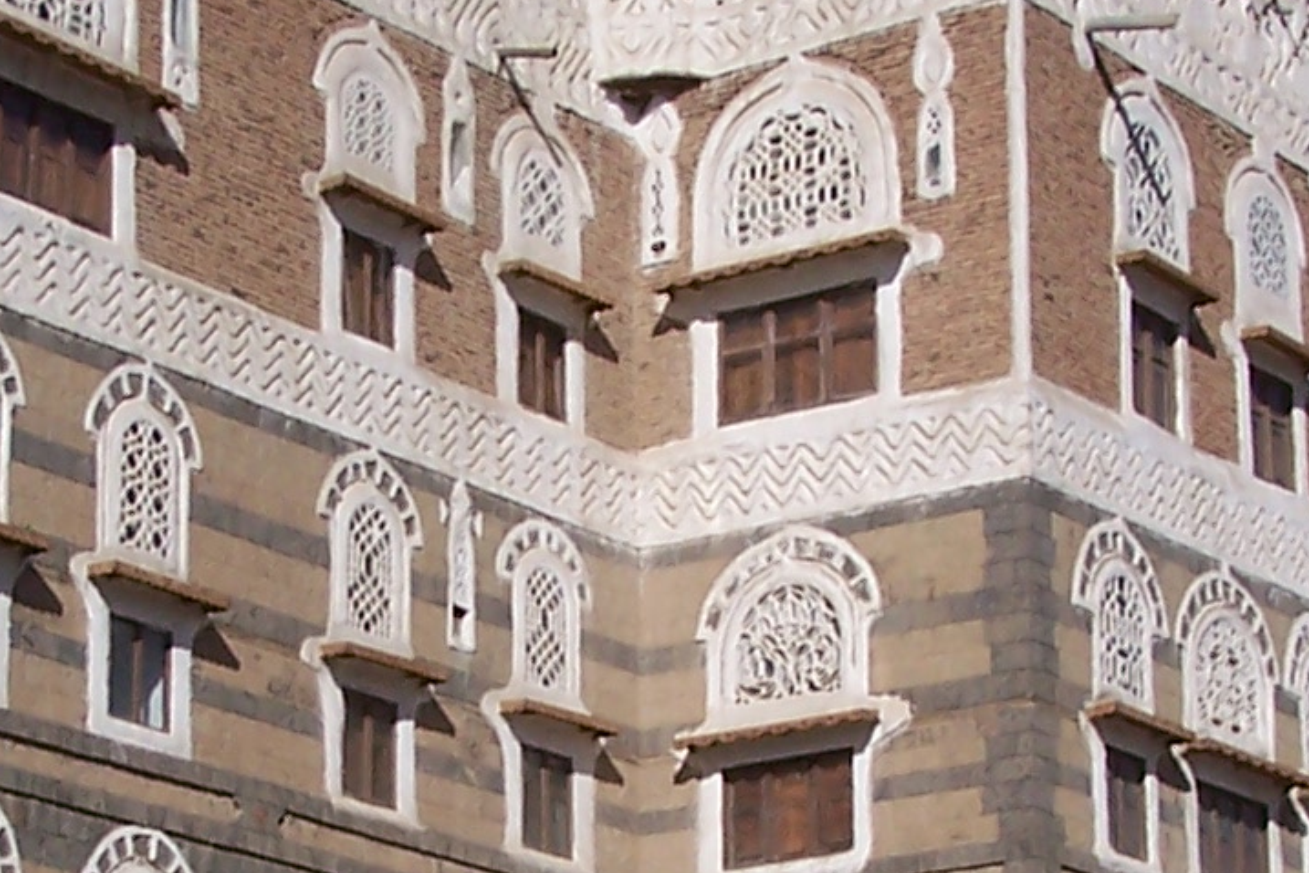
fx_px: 4617
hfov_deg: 16.1
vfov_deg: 10.7
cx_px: 500
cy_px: 884
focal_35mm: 127
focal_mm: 6.3
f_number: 5.6
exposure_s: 1/1000
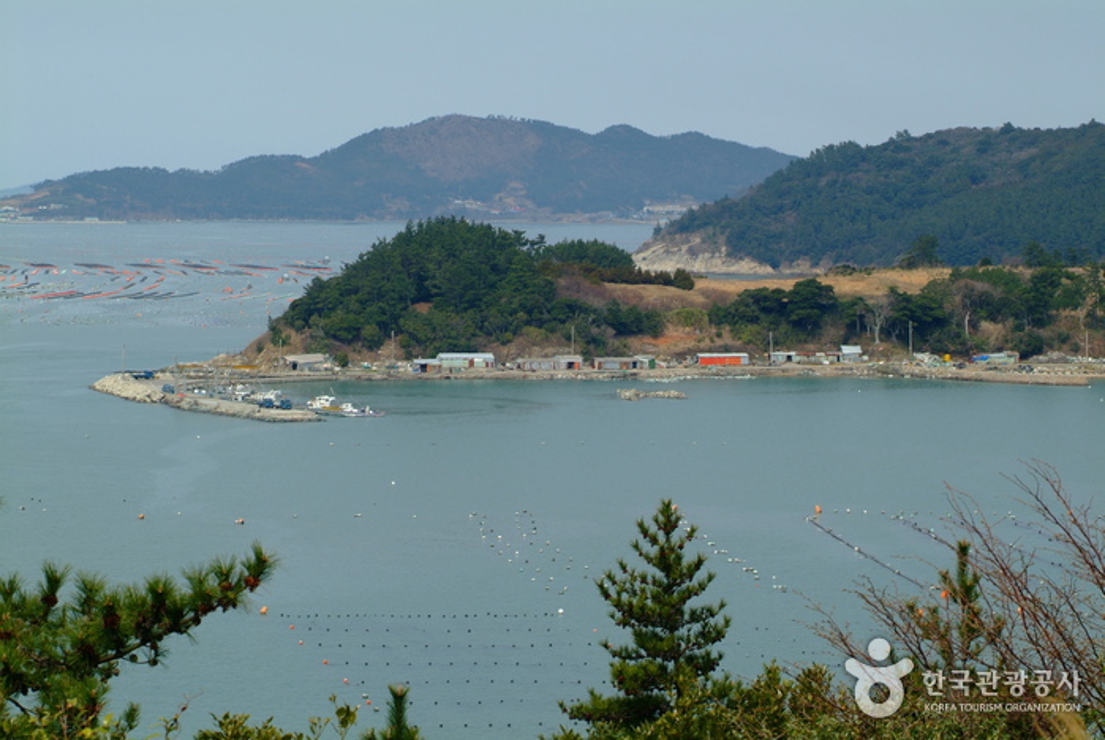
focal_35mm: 120
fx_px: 3688
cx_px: 552
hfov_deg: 17.0
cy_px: 370
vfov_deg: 11.5
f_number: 11
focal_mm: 80
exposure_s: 1/250
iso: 200
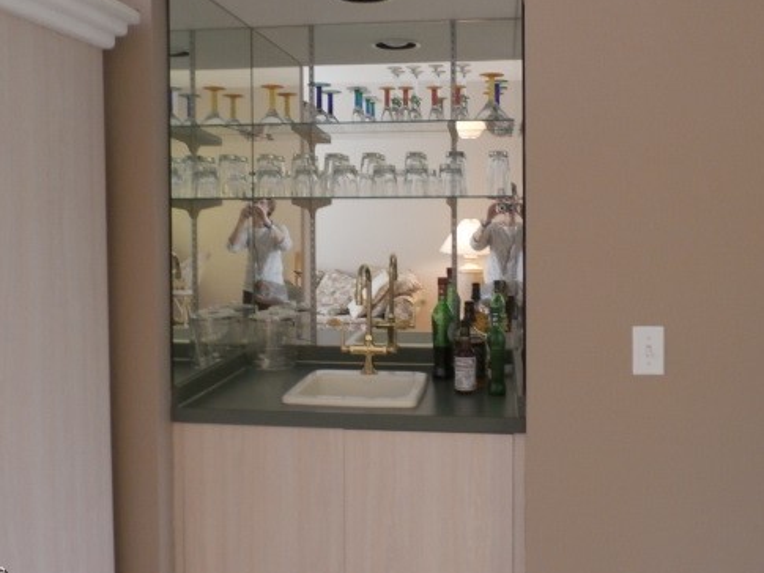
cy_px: 219
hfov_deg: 55.3
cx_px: 416
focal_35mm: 33
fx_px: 729
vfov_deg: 42.7
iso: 320
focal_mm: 4.5
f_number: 3
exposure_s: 1/30
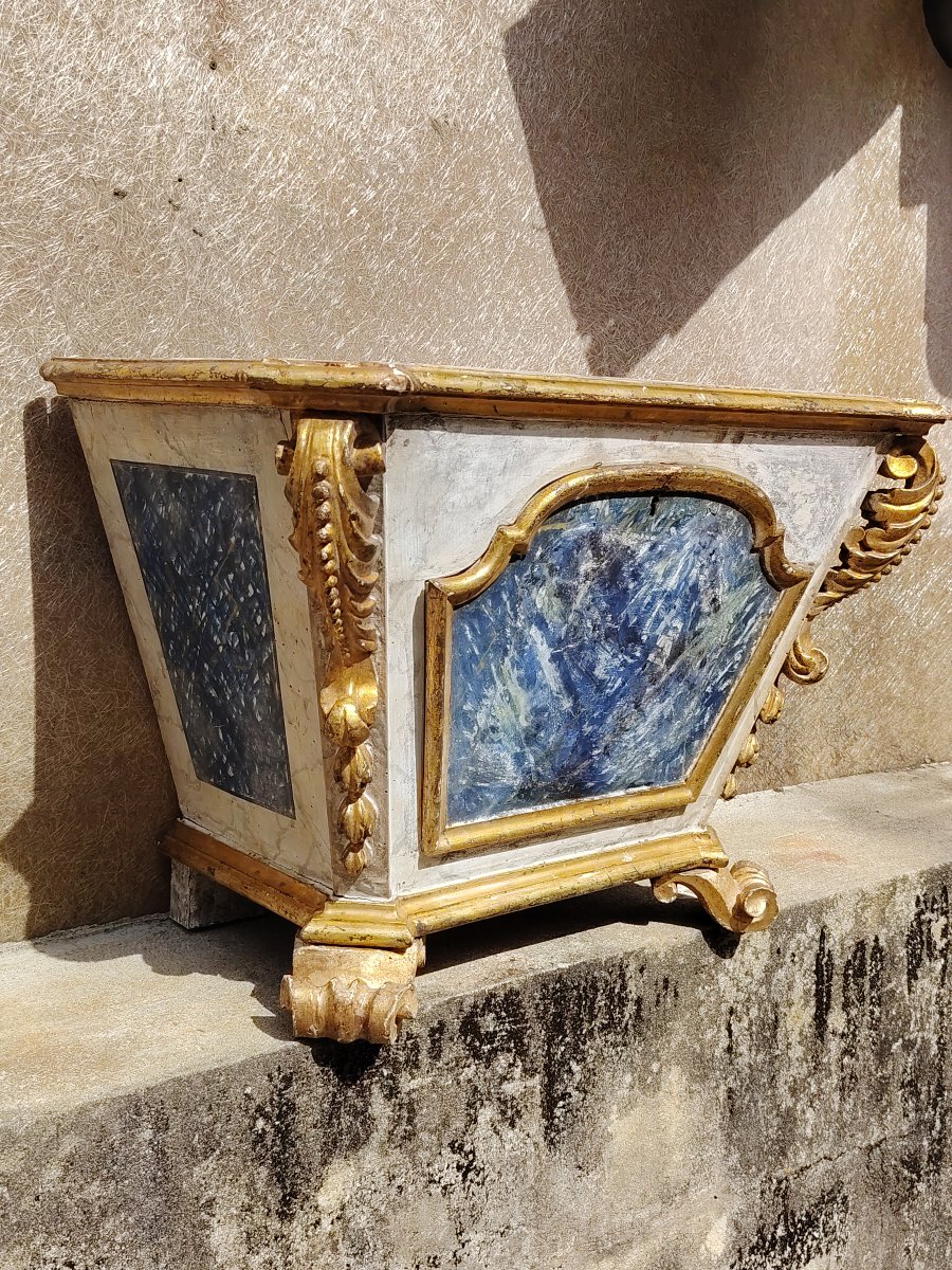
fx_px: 1467
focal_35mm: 40
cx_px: 476
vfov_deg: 46.8
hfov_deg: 36.0
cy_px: 635
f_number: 1.75
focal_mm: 5.25
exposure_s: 1/940
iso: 100
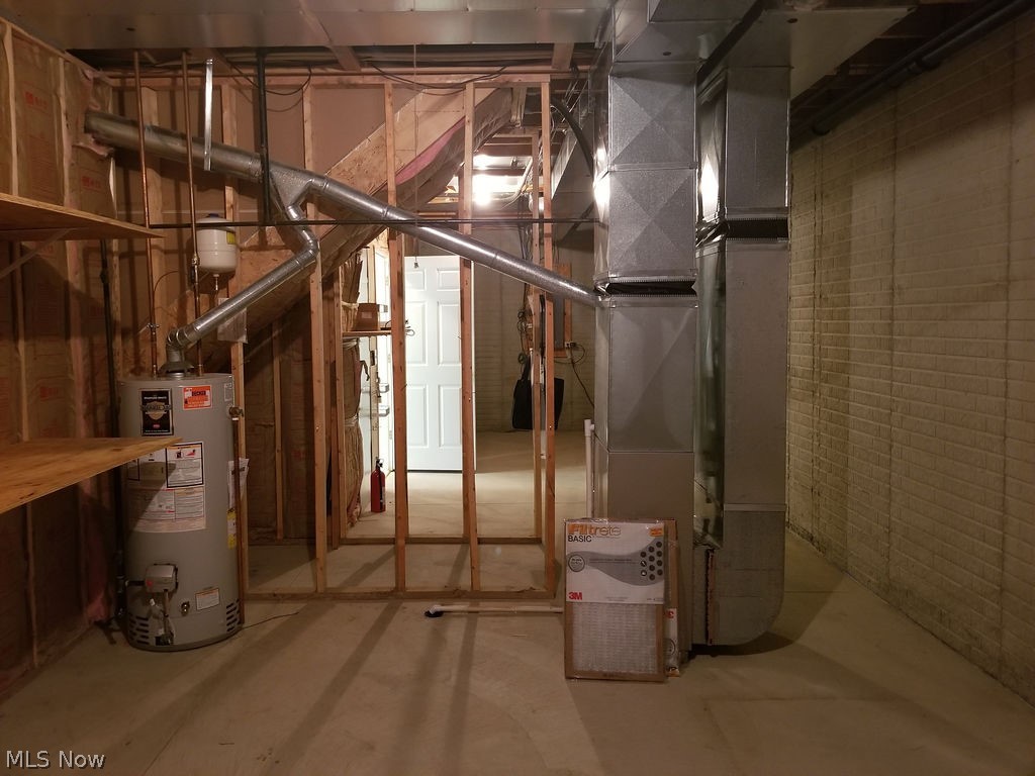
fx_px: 777
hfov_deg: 67.3
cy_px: 388
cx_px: 518
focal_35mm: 26
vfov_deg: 53.1
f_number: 1.7
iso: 200
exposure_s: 1/10
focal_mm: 4.25
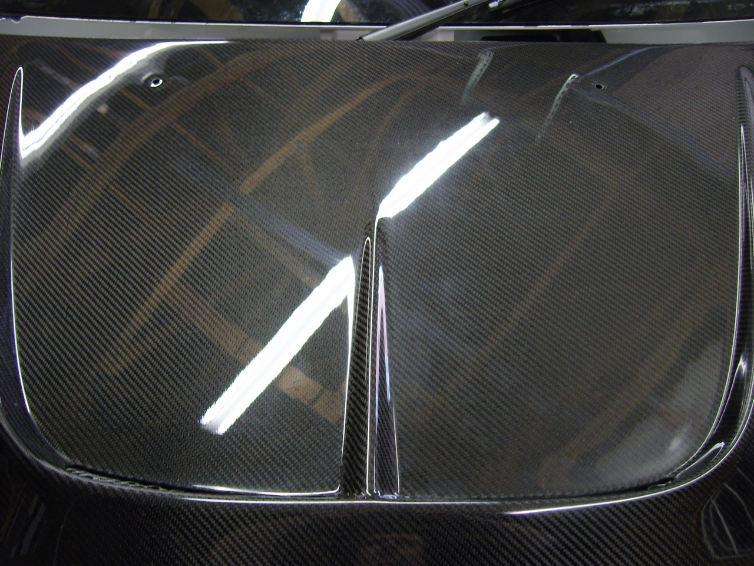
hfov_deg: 54.0
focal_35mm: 34
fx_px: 741
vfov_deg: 41.8
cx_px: 377
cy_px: 283
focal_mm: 7.3
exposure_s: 1/40
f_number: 2.8
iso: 160
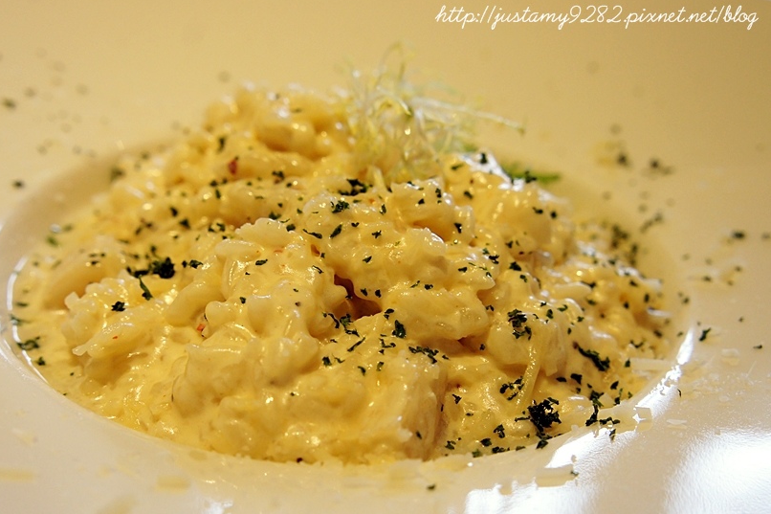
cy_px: 280
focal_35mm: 49
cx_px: 345
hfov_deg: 40.6
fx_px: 1040
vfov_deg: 27.7
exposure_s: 1/50
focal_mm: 29
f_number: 5.6
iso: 640
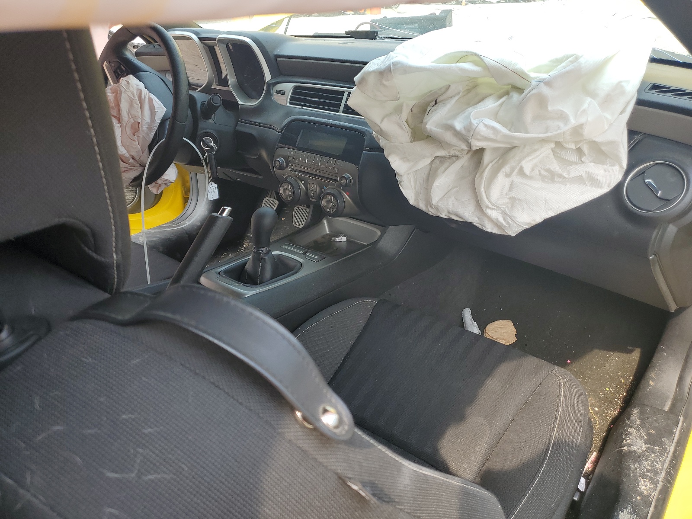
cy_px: 260
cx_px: 346
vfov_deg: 53.1
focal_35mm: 26
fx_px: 520
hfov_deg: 67.3
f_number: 1.5
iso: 50
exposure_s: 1/333
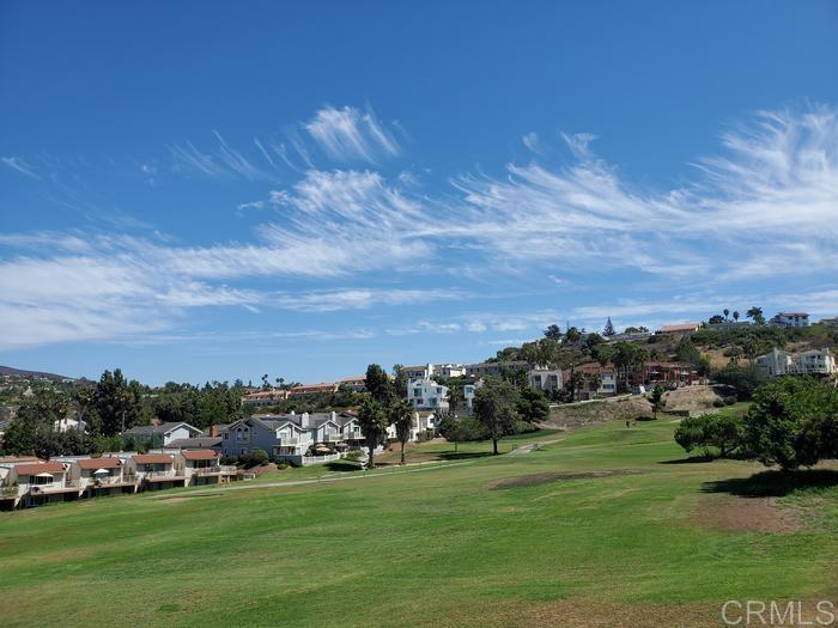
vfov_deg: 53.1
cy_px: 314
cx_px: 419
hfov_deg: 67.3
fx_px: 629
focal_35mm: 26
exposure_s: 1/2032
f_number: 2.4
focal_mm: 4.3
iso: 50
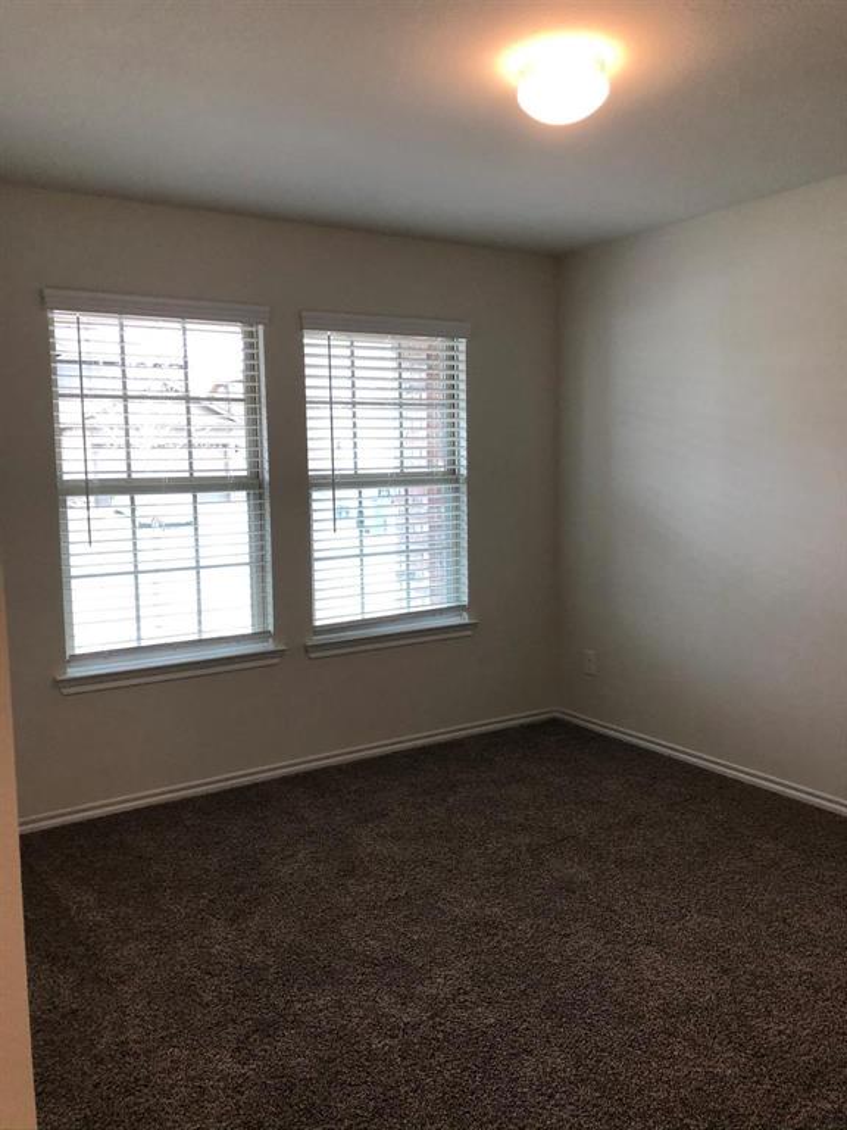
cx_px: 424
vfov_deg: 63.4
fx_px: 913
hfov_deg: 49.7
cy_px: 565
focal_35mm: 28
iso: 40
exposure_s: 1/30
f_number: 1.8
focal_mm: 4
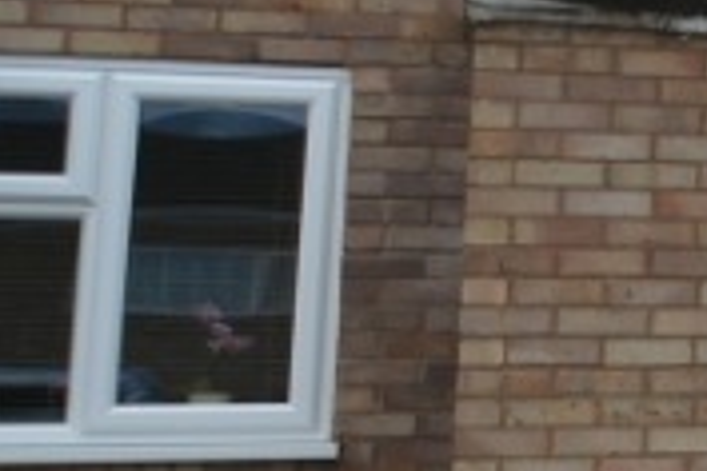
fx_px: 2217
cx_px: 1646
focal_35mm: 113
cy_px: -8
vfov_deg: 12.0
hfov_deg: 13.6
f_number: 8
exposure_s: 1/250
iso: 180
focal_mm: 13
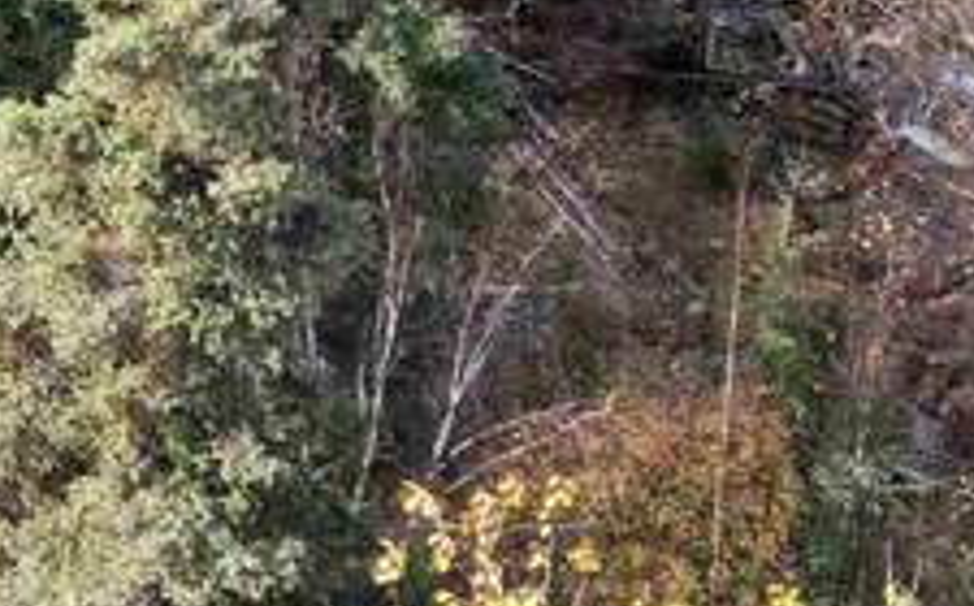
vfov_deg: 8.8
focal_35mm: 145
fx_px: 3844
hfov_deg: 13.4
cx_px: -571
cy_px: -294
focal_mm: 6.72
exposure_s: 1/1000
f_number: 1.7
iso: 130
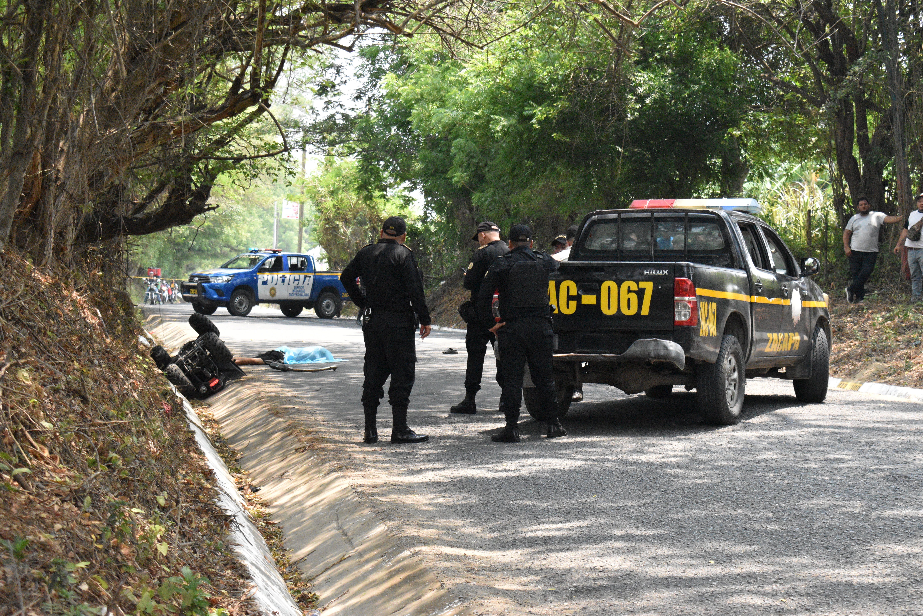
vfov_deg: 18.2
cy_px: 308
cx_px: 462
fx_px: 1923
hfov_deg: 27.0
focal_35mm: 75
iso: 5000
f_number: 5.6
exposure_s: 1/3200
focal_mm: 50
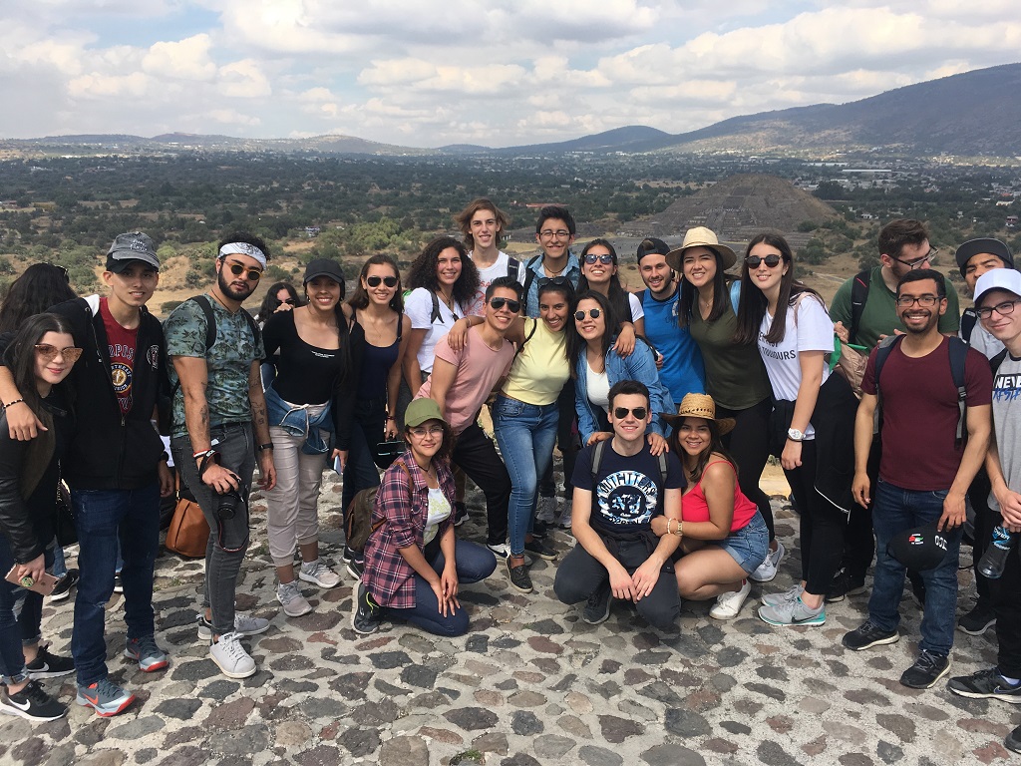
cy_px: 383
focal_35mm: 29
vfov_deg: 48.2
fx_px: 855
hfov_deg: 61.7
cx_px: 510
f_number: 2.2
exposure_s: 1/1166
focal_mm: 4.15
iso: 25
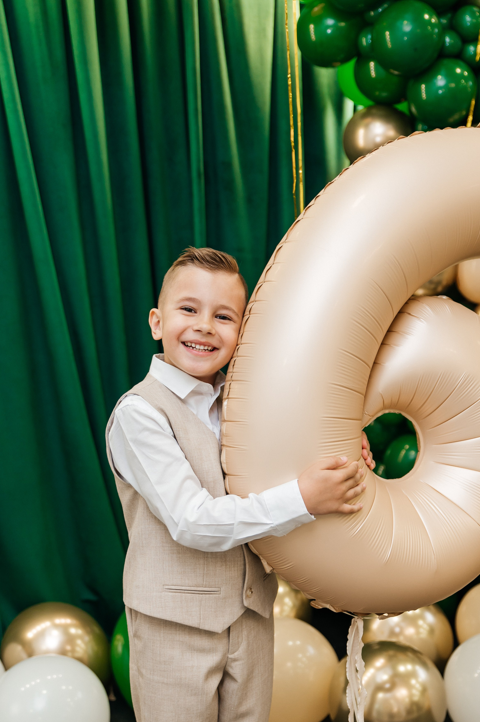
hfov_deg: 27.5
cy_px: 376
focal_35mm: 49
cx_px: 260
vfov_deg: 40.4
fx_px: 981
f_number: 2.8
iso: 800
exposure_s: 1/160
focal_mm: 42
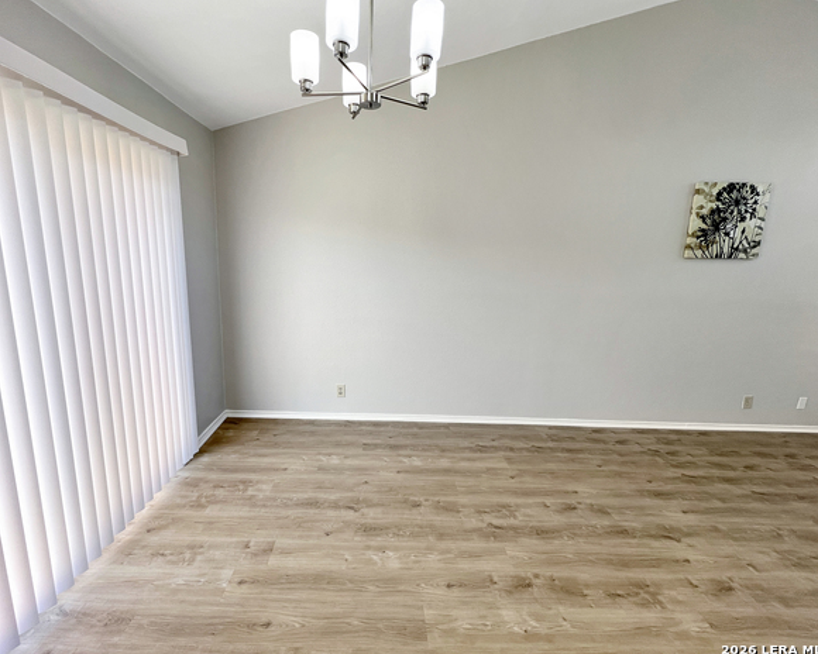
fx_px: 339
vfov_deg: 88.0
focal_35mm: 14
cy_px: 320
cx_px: 382
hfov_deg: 100.6
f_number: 1.8
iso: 50
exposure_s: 1/120
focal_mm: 1.57
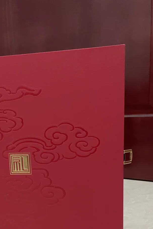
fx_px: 268
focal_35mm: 42
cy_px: 165
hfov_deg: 31.3
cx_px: 37
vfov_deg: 45.2
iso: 500
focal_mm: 4.2
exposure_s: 1/25
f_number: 1.6
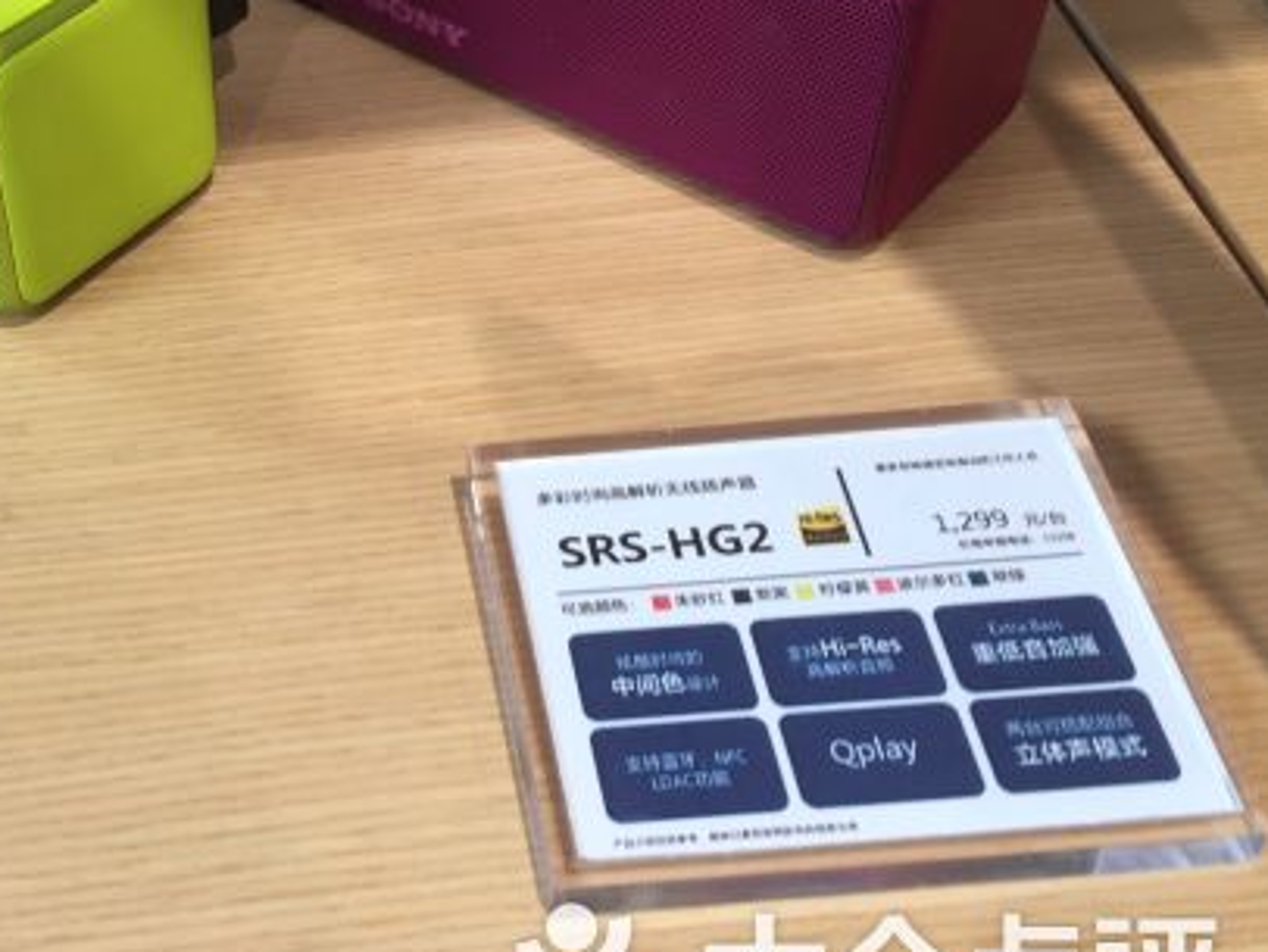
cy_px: 320
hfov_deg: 36.5
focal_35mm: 50
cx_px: 206
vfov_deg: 28.9
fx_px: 1833
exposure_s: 1/50
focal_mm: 4.15
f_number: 2.2
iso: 32
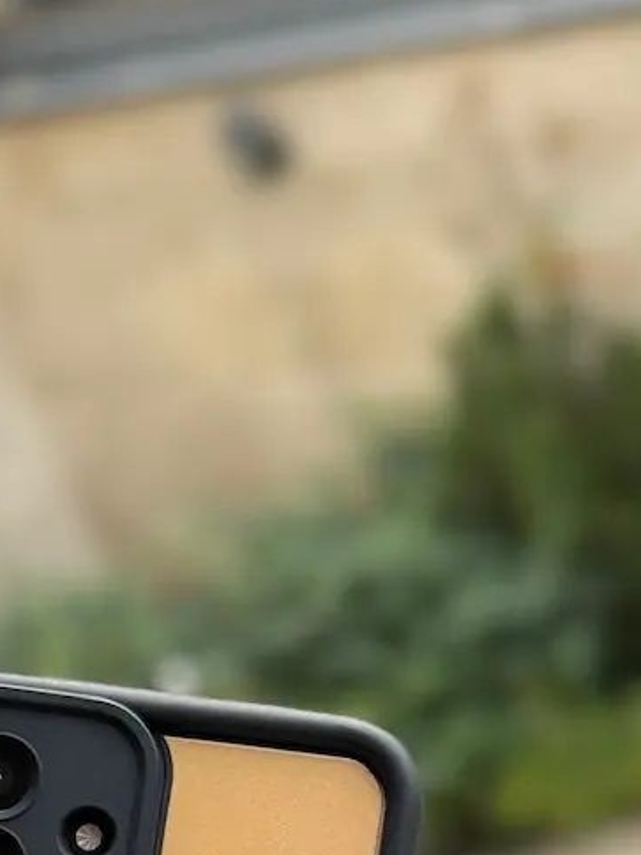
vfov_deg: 14.8
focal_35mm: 127
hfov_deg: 11.4
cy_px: 1118
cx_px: -203
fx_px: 3136
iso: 100
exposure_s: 1/1264
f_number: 1.78
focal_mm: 6.76
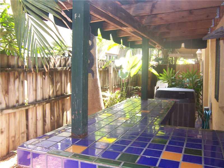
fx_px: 214
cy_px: 84
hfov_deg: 55.4
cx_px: 112
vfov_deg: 42.9
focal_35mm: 33
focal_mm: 5.5
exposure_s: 1/60
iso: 140
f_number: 2.8
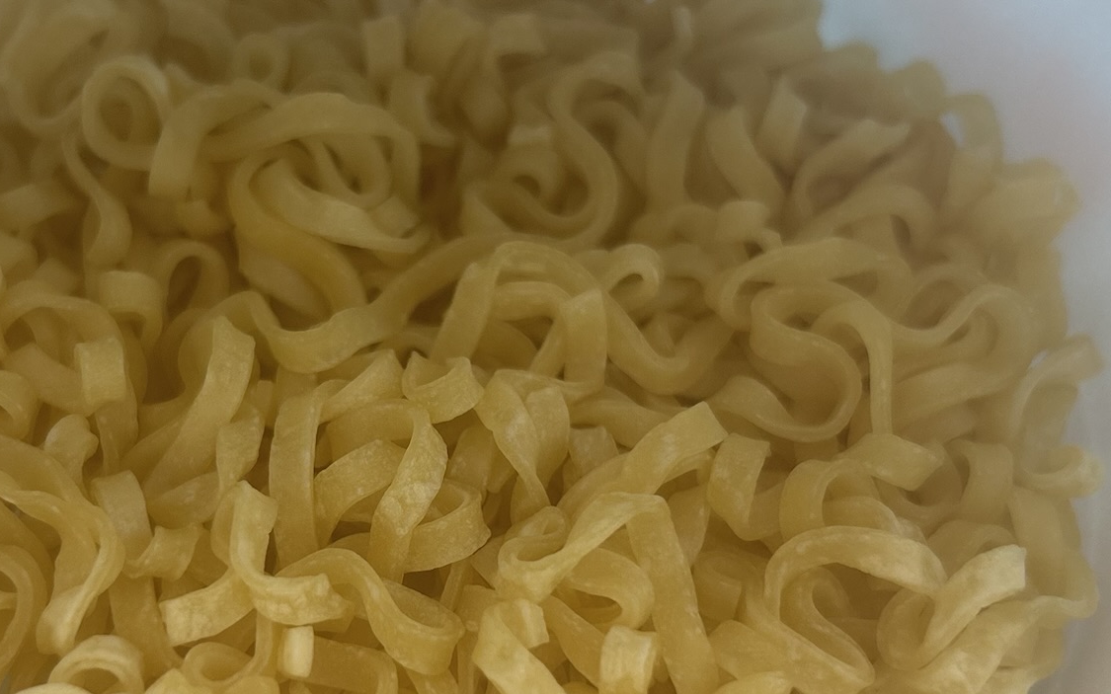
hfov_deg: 40.7
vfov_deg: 26.0
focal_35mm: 49
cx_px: 407
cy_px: 519
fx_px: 1484
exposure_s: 1/100
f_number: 1.5
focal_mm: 5.7
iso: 80
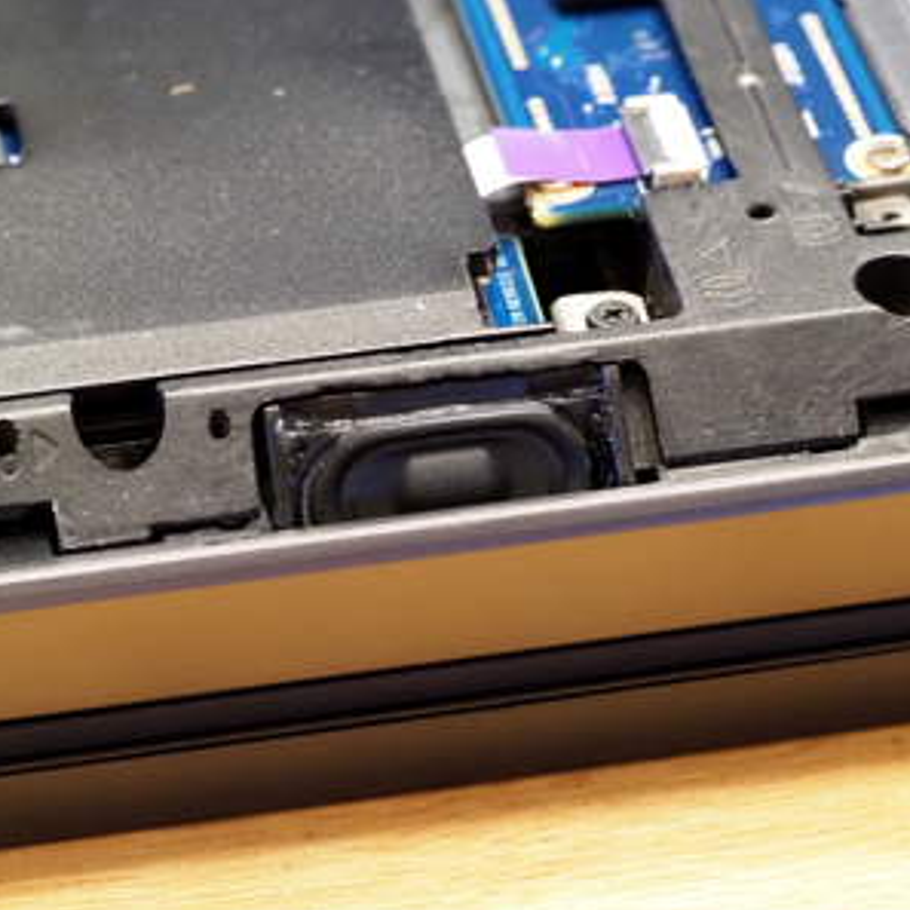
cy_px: 457
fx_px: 4253
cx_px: 450
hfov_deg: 12.2
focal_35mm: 143
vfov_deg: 12.2
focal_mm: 60
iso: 6400
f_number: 5.6
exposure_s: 1/40
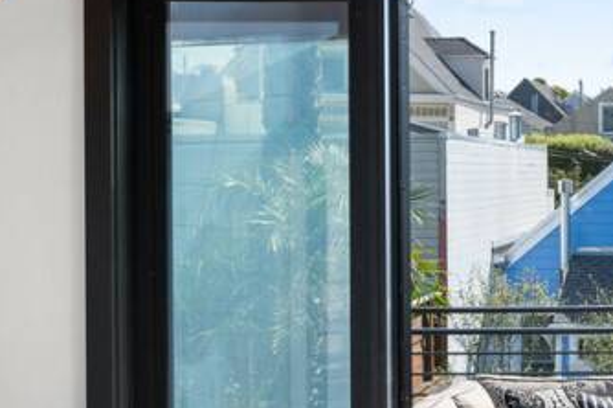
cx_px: 758
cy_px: 159
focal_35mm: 91
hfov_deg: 20.8
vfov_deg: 15.1
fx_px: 1540
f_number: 9
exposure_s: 1/125
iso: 400
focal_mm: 29.5
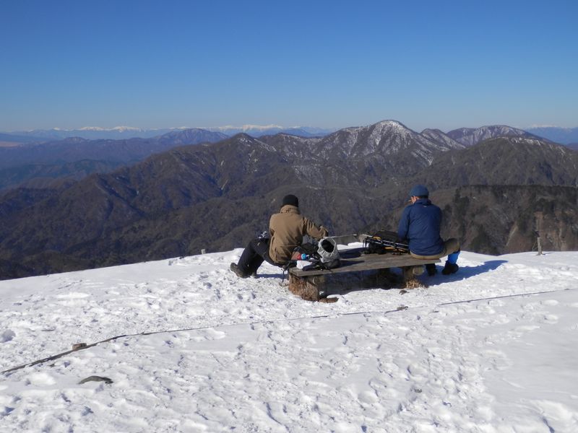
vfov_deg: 38.7
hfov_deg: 50.1
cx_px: 289
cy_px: 216
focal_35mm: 37
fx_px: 618
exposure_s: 1/250
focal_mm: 6.6
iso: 80
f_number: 10.1
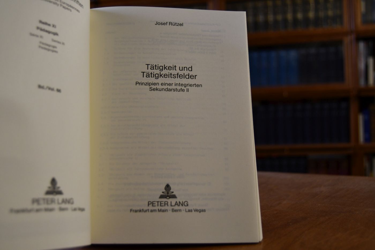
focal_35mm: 39
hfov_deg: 49.6
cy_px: 125
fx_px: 406
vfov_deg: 34.2
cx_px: 188
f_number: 4
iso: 800
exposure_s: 1/250
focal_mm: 26
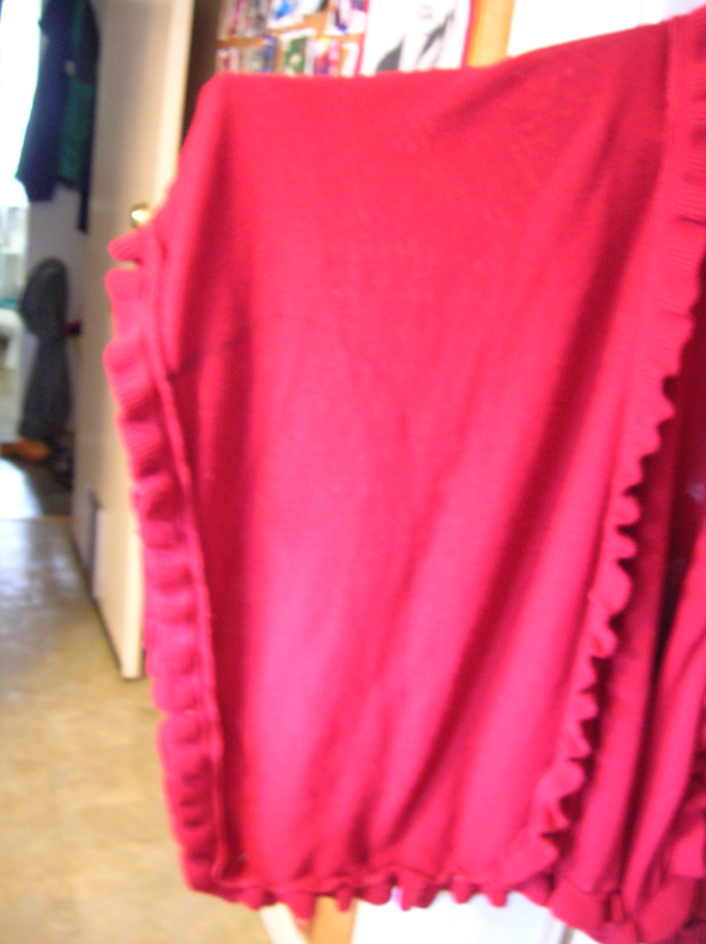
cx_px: 353
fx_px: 926
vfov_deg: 54.0
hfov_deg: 41.7
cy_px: 472
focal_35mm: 34
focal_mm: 5.7
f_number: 2.9
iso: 200
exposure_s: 1/2.7
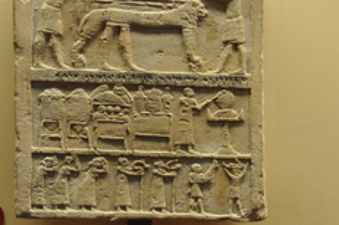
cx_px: 173
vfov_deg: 8.7
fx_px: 1475
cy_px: 41
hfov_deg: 13.1
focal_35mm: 157
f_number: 4.8
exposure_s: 1/20
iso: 800
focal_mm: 55
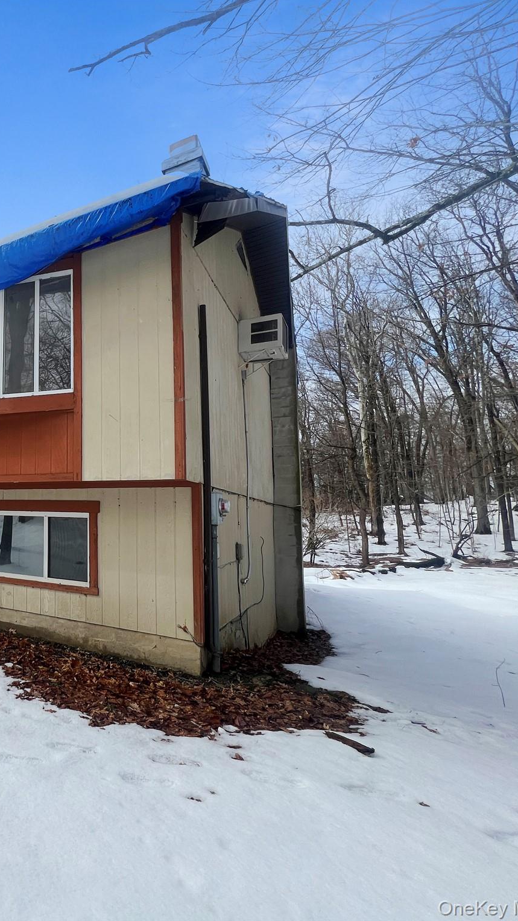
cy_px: 459
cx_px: -57
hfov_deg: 44.1
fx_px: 464
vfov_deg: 89.6
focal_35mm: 19
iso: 32
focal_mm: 1.57
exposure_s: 1/763
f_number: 1.8
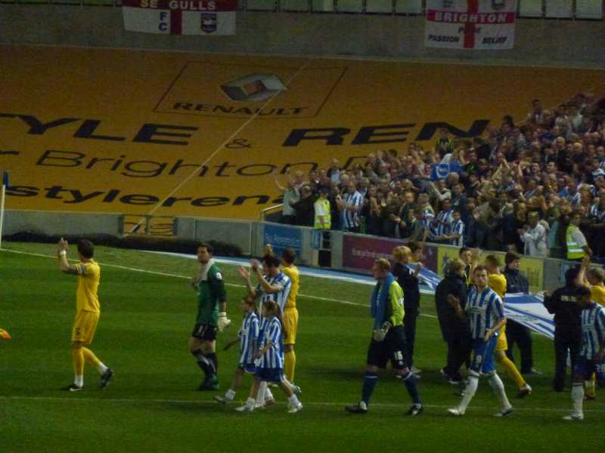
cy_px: 226
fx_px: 6711
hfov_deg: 5.2
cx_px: 302
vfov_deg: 3.9
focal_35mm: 384
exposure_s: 1/125
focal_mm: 68.8
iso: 1600
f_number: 5.9
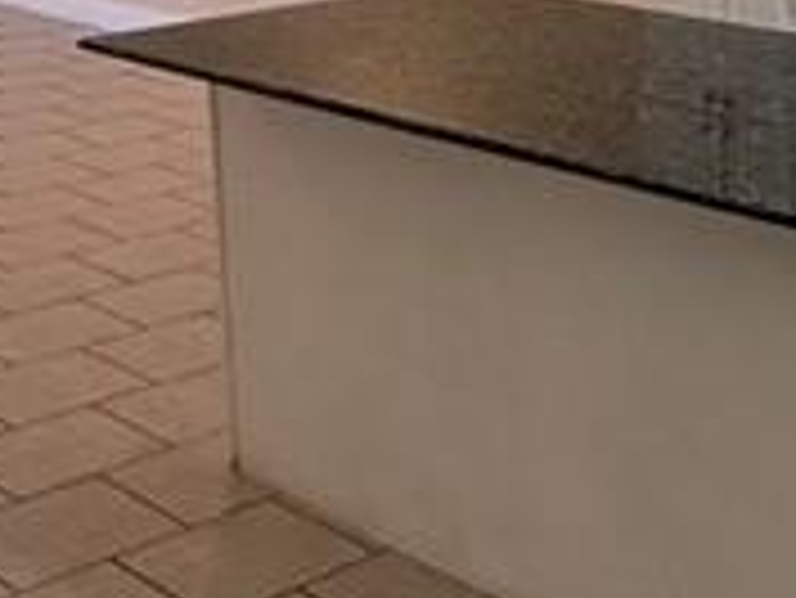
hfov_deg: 23.6
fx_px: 1864
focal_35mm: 81
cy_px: 58
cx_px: 688
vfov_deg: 17.9
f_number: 2.2
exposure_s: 1/120
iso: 320
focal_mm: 2.22
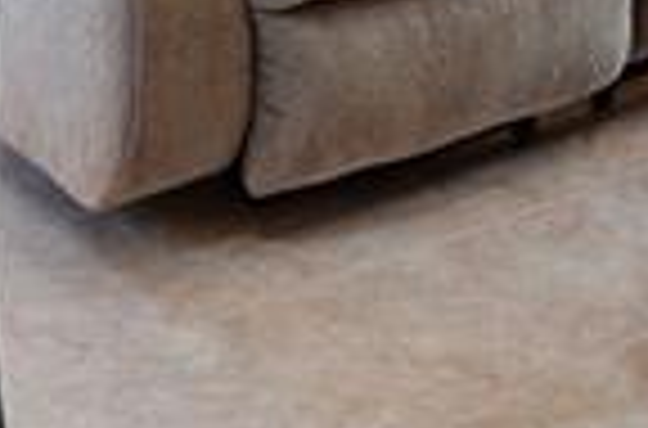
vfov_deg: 9.5
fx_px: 2045
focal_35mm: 114
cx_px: 479
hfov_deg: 17.9
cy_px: -833
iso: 800
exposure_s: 1/400
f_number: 3.5
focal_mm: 16
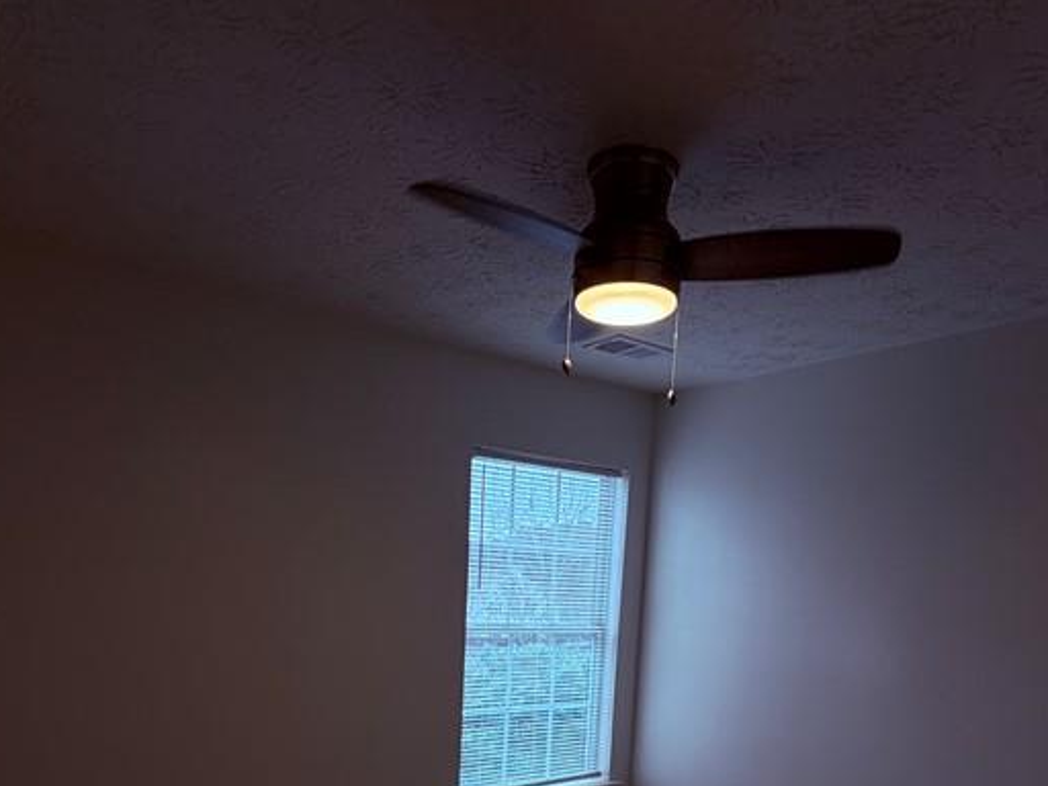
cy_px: 704
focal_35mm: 28
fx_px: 848
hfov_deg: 63.4
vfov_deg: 45.2
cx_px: 530
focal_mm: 2.22
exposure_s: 1/120
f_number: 2.2
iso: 64
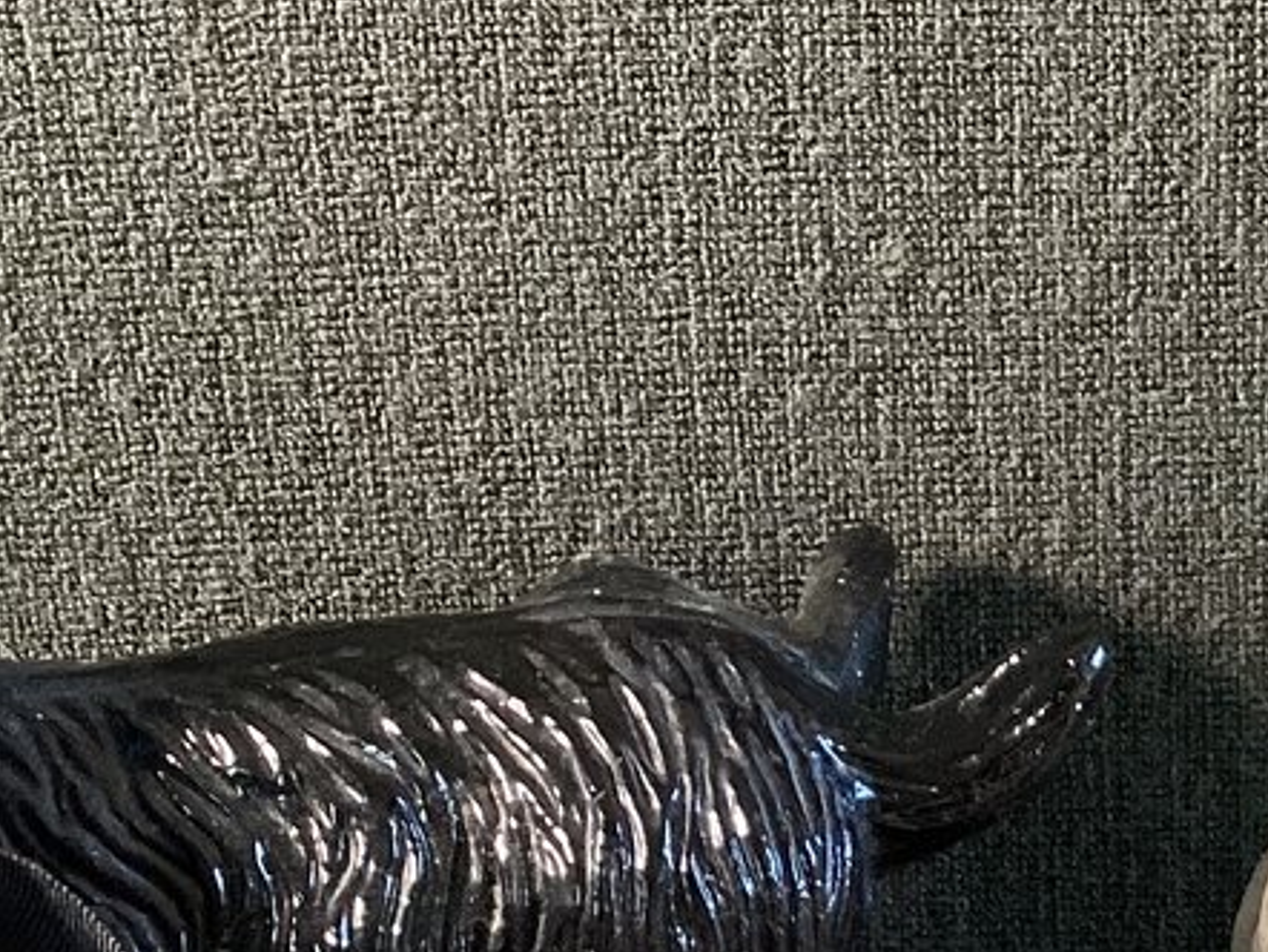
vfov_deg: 13.2
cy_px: 1418
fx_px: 3885
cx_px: 1246
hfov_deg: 18.1
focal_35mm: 106
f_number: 2.4
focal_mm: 3.3
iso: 100
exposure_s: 1/60
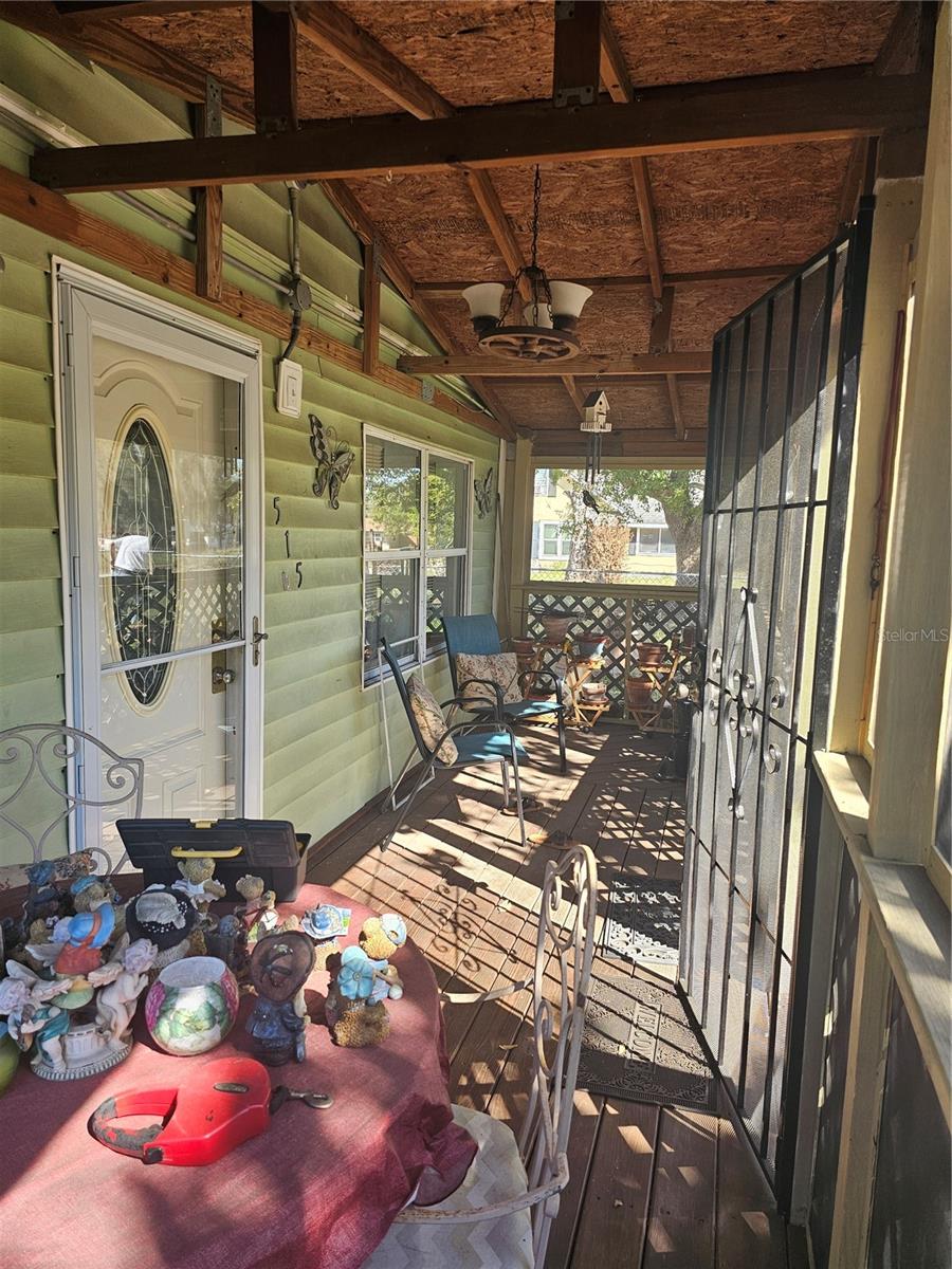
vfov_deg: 73.9
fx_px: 843
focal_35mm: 23
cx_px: 476
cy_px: 634
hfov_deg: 58.9
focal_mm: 6.3
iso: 80
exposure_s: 1/180
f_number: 1.7
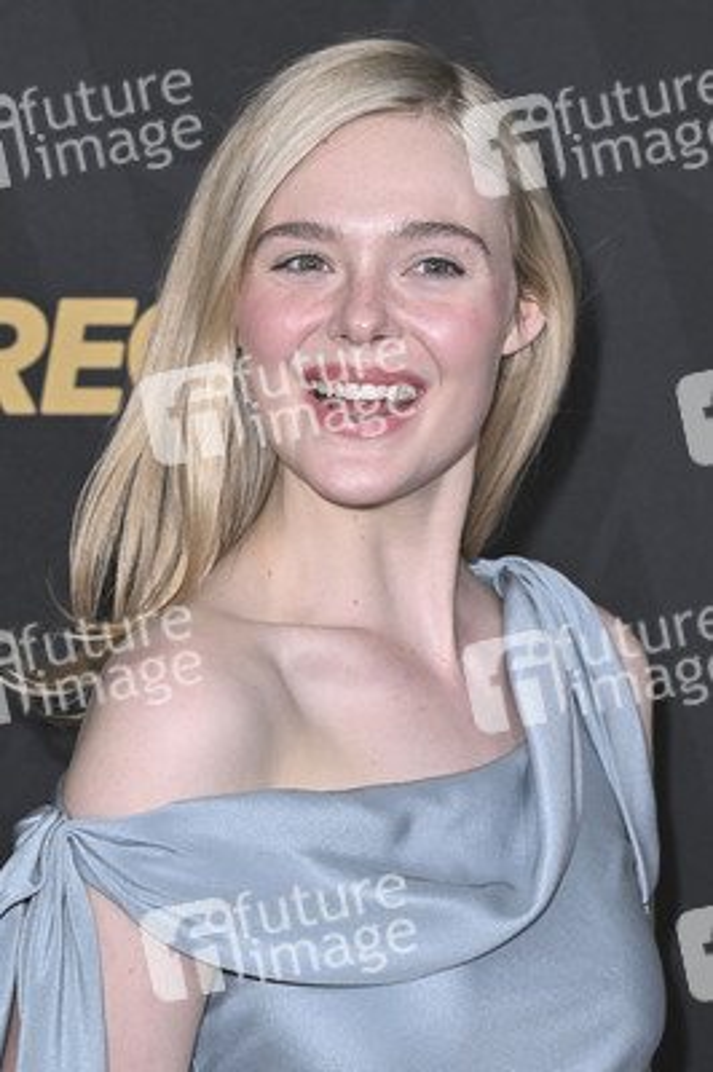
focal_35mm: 120
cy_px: 536
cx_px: 356
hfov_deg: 11.4
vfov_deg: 17.1
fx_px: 3571
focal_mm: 80
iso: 2000
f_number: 5.6
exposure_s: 1/320
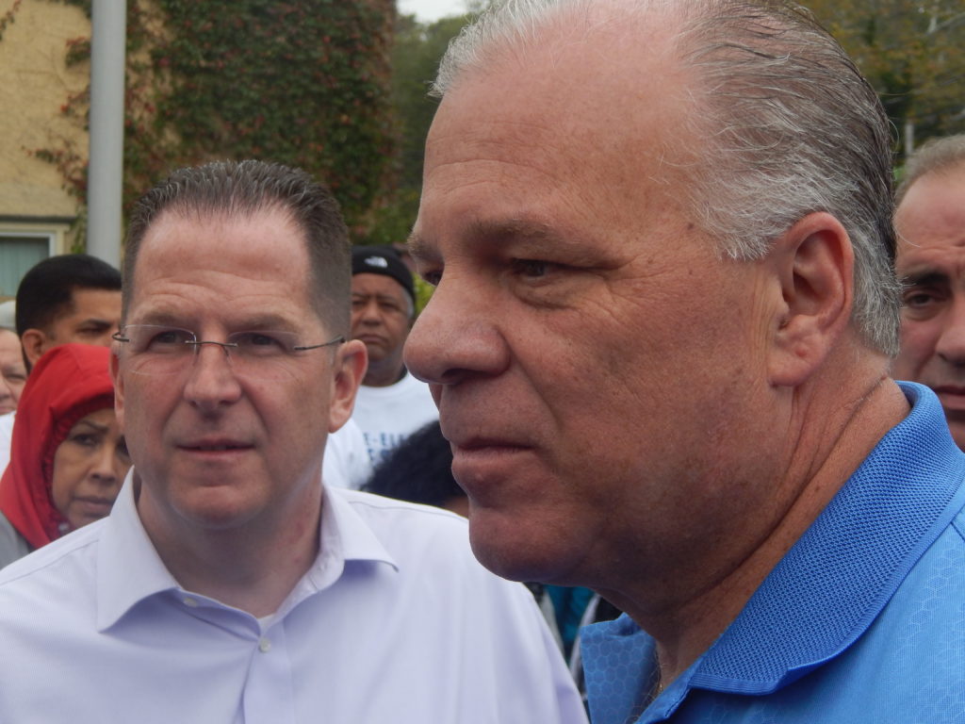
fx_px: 2119
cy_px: 362
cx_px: 482
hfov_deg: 25.7
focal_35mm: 76
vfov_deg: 19.4
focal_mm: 13.5
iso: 125
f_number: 4.2
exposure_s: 1/500
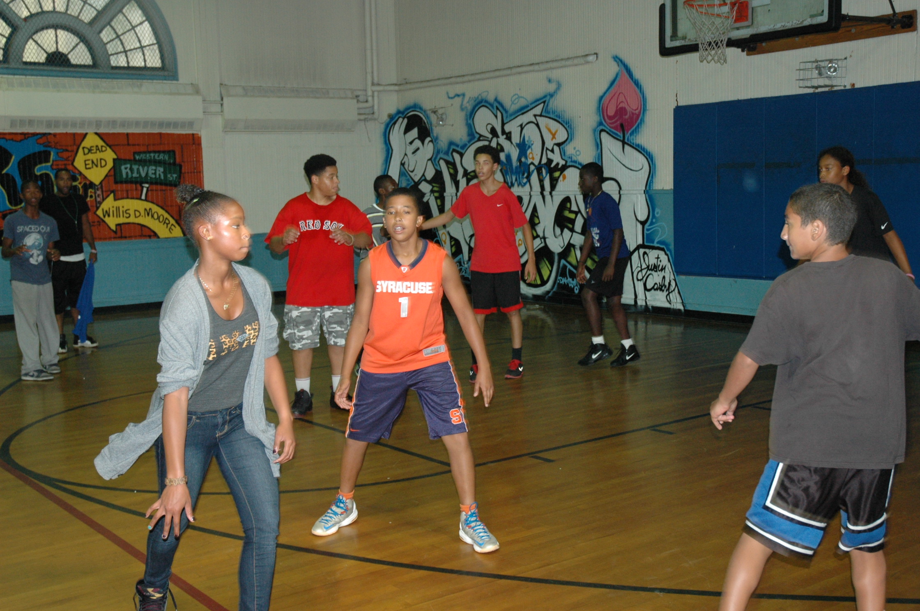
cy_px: 306
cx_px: 460
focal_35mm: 44
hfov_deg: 45.0
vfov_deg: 30.8
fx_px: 1110
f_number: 4
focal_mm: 29
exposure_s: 1/60
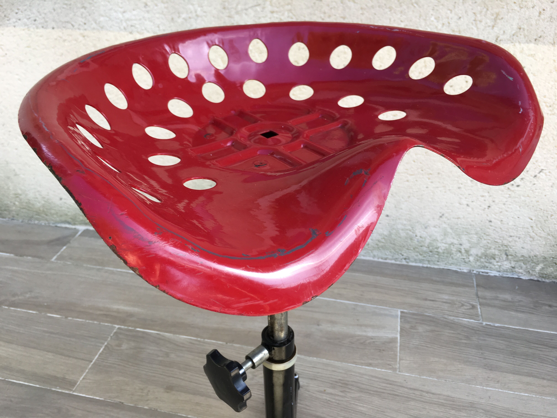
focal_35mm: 29
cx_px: 278
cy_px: 209
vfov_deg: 48.2
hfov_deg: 61.7
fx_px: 467
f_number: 2.2
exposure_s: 1/100
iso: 25
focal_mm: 4.15
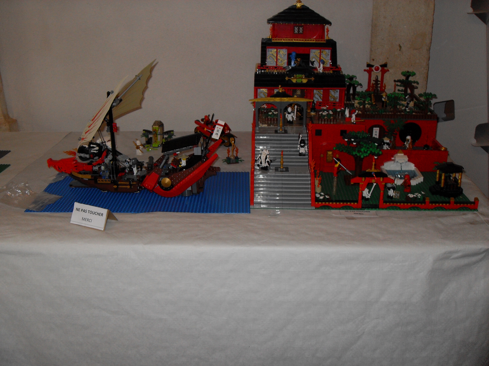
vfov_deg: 38.7
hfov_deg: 50.1
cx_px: 244
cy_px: 183
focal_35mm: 37
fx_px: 523
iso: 100
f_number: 2.8
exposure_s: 1/45
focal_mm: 6.3
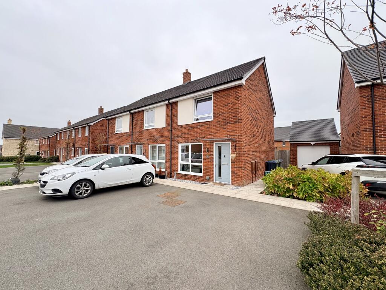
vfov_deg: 85.7
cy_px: 145
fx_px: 156
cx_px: 193
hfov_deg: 102.1
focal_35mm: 14
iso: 40
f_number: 2.2
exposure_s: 1/209
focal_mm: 2.22
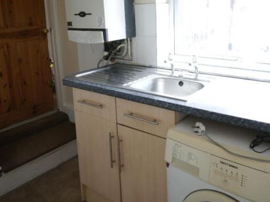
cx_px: 144
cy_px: 61
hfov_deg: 53.9
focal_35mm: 34
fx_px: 265
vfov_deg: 41.0
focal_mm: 12
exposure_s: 1/60
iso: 400
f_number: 4
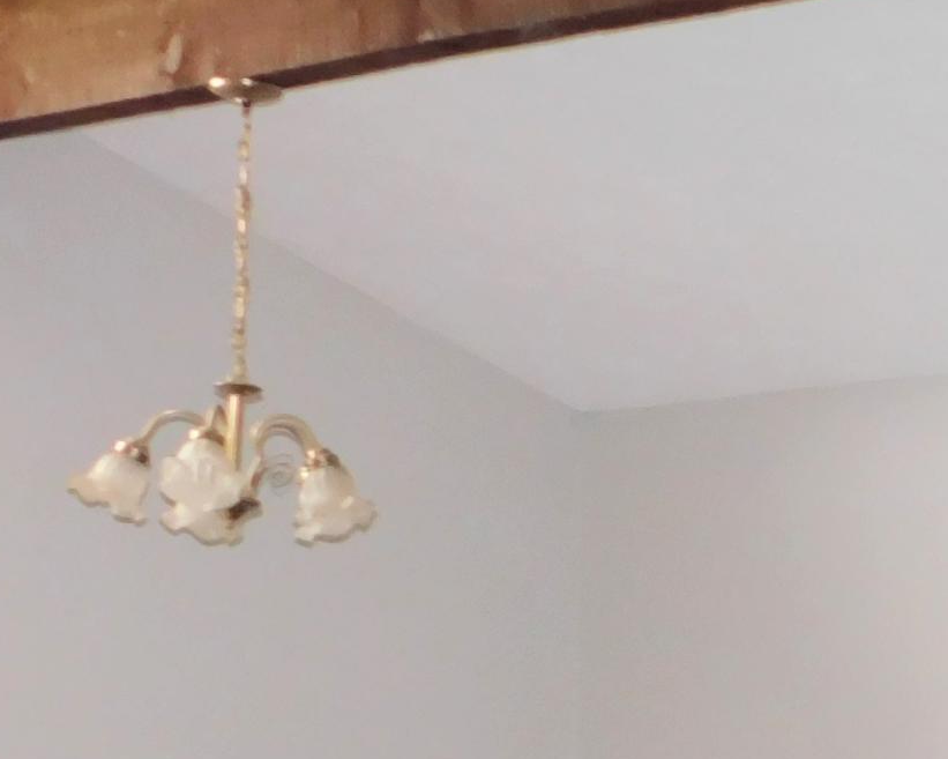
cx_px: 1593
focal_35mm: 107
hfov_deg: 15.8
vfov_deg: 14.1
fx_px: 3002
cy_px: 844
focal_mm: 5.3
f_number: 3.2
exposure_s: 1/30
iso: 280
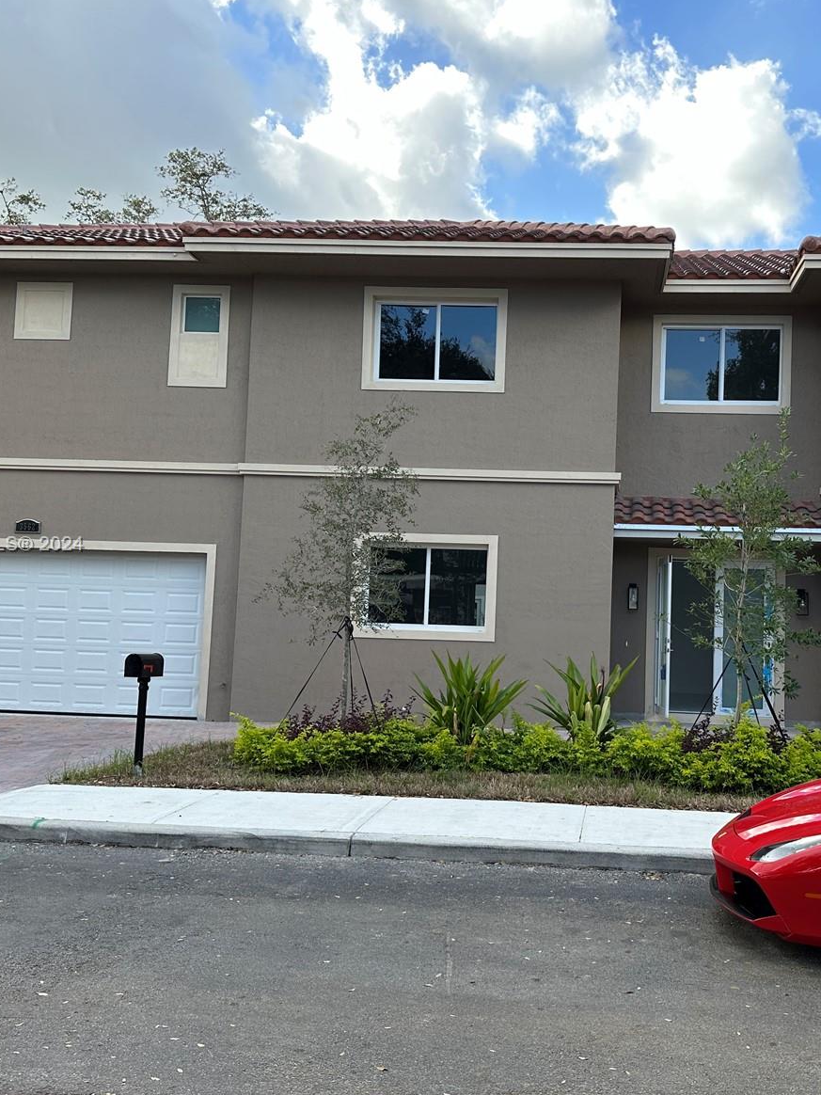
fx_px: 1044
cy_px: 546
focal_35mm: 33
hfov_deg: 42.5
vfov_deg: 55.4
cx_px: 535
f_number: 1.78
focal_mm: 6.86
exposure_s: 1/918
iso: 80
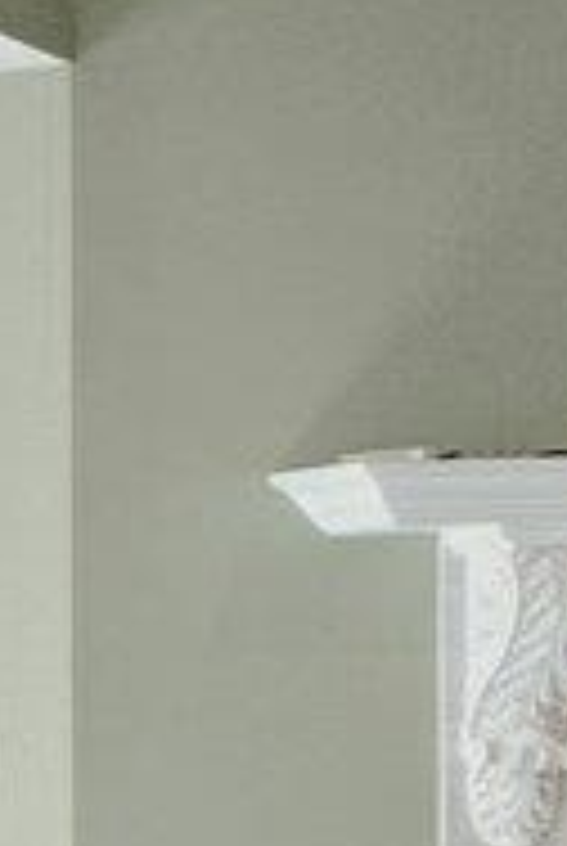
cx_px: -3758
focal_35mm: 168
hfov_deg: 4.0
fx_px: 3964
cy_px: 781
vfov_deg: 12.1
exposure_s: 1/60
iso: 1000
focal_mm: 15.5
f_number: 8
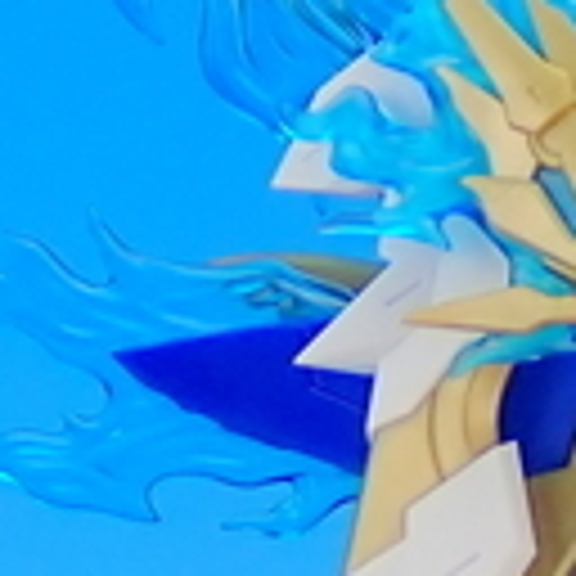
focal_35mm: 311
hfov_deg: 5.6
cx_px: 108
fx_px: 5855
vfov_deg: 5.6
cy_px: 711
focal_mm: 7.84
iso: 100
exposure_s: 1/40
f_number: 2.9
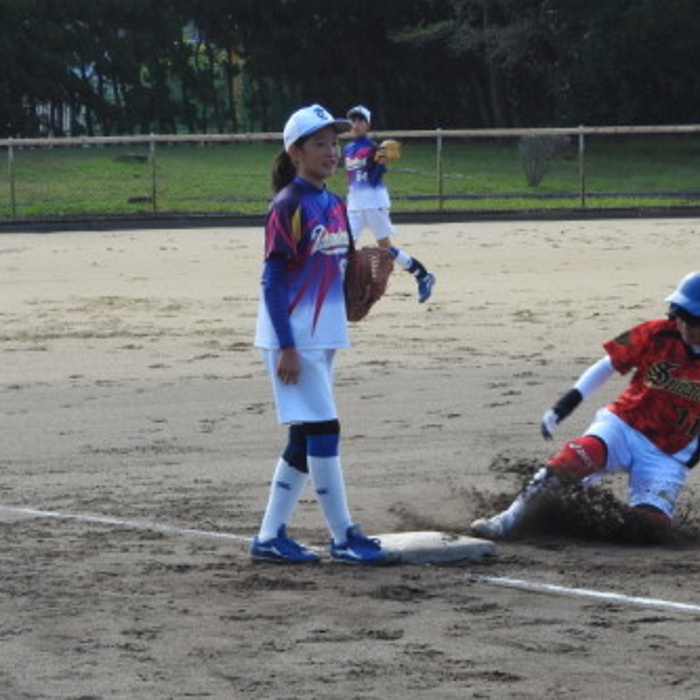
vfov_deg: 8.1
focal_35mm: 215
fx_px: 4919
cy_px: 437
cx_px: 448
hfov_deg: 8.1
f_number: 5
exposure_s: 1/200
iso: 100
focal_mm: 24.2
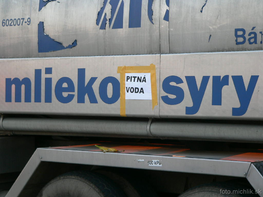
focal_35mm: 111
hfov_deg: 17.7
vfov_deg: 13.3
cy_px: 98
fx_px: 843
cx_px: 132
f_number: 2.8
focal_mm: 18.4
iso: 80
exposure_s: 1/60
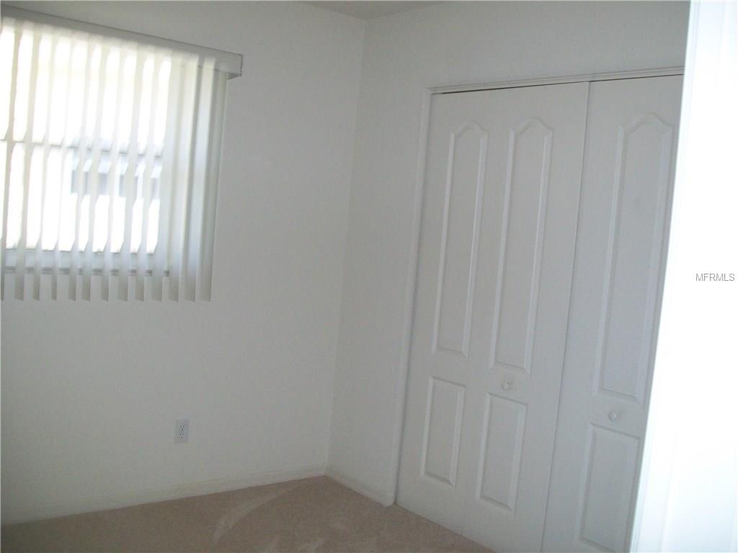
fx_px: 768
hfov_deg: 51.4
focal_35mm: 36
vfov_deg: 39.7
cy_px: 276
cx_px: 369
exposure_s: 1/60
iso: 160
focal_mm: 6
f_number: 2.7
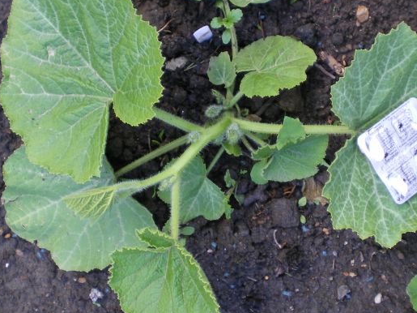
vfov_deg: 24.7
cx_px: 210
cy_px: 104
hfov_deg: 32.7
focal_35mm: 59
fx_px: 711
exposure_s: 1/30
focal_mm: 6.3
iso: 64
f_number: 3.1
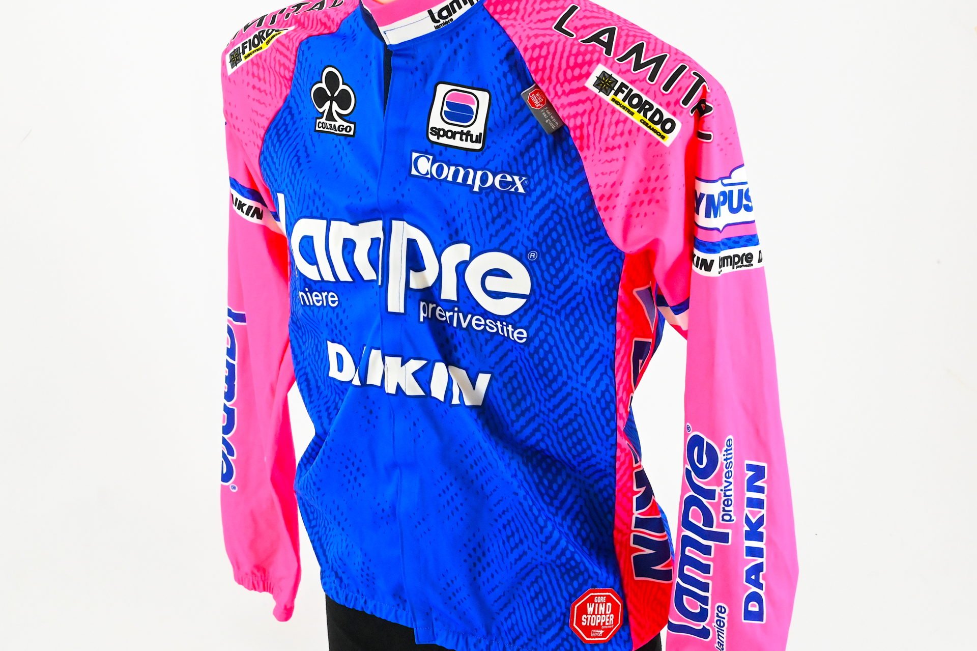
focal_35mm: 70
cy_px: 326
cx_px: 488
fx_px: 1899
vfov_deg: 19.4
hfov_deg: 28.9
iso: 28800
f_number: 16
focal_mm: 70
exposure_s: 1/400
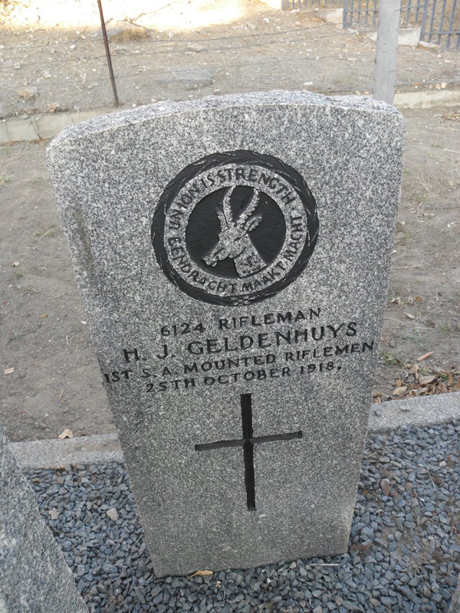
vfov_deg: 67.3
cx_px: 230
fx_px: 461
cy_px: 306
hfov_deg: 53.1
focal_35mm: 26
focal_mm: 4.6
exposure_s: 1/30
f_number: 2.8
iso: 64
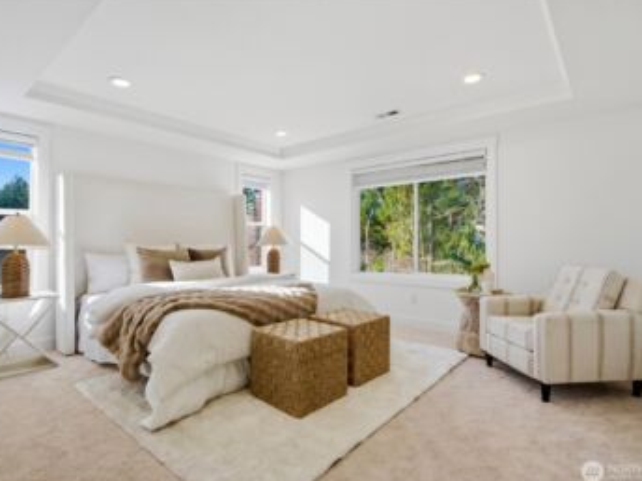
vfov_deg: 68.7
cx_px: 315
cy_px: 240
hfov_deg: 84.7
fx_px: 352
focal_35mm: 19
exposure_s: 1/160
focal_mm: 17
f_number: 9
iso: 400
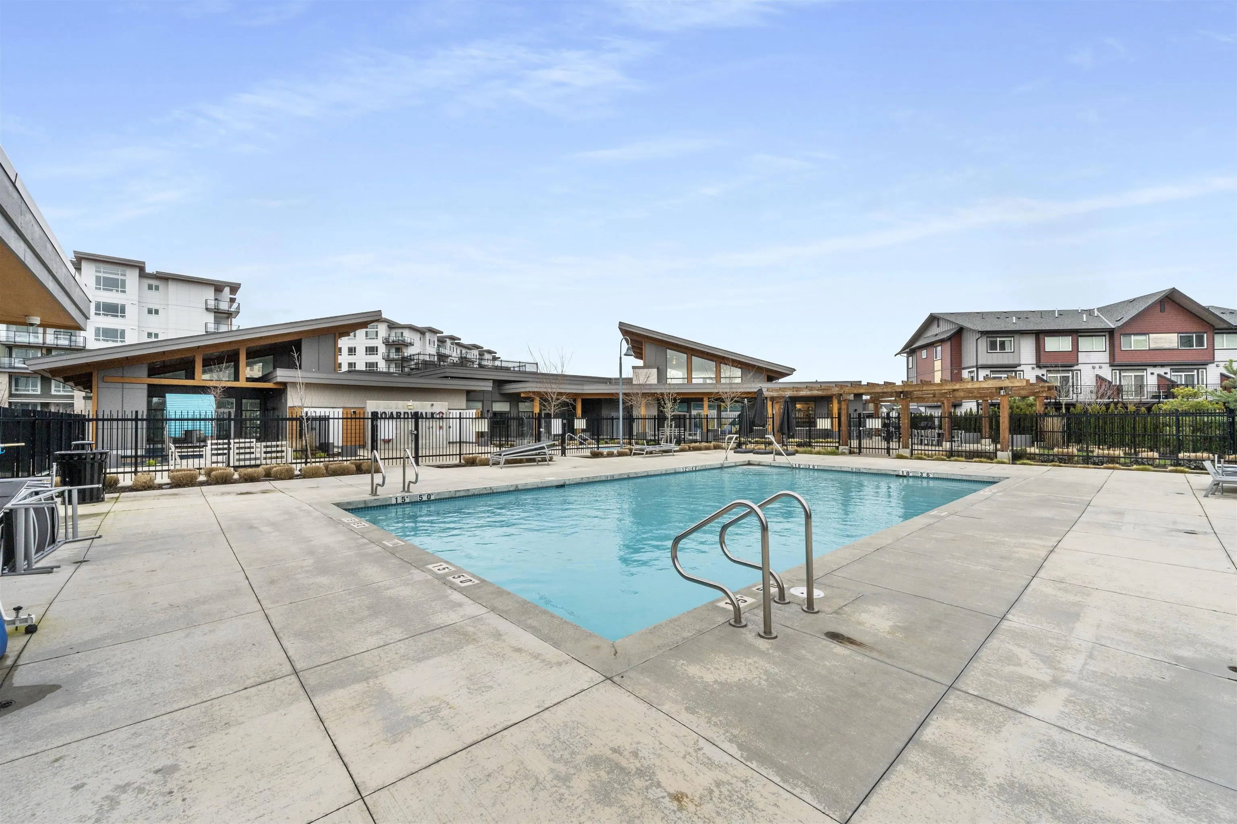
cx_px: 618
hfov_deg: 104.3
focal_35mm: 14
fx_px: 481
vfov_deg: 81.2
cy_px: 412
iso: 320
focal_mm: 14
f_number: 16
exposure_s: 1/320
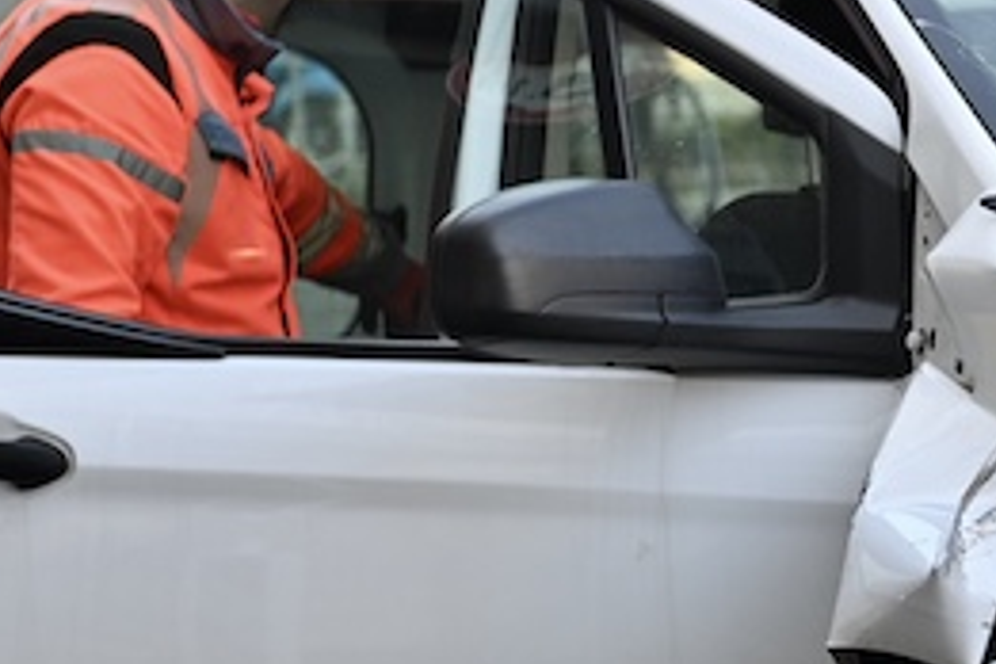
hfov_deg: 7.3
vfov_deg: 5.0
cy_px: 372
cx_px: 1816
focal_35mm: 275
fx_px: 7608
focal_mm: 70
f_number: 3.5
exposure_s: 1/100
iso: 100
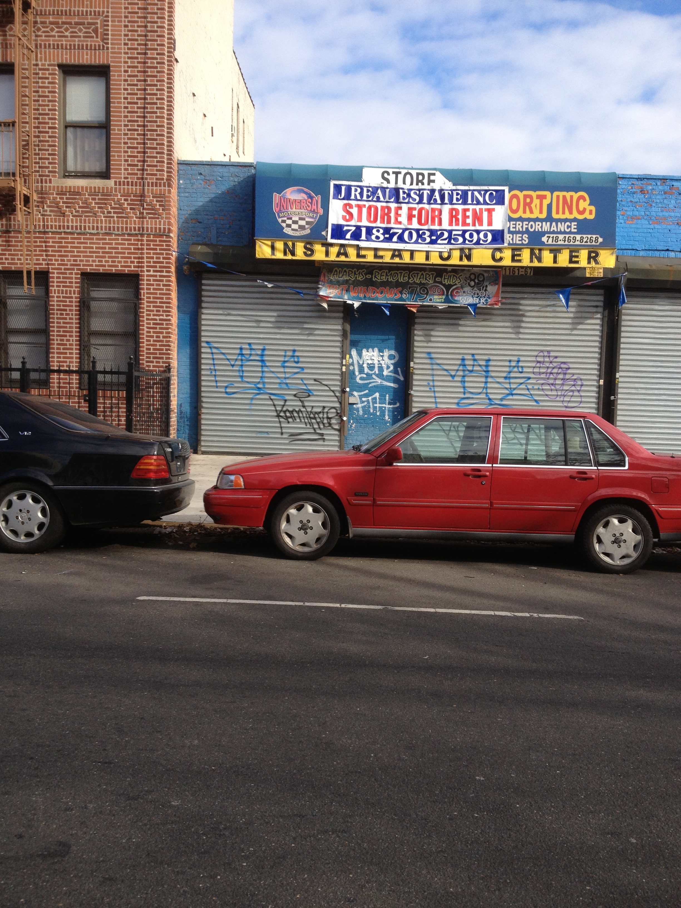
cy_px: 454
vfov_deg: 52.6
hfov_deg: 40.7
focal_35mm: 35
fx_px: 918
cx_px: 340
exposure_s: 1/951
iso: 50
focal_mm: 4.28
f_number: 2.4
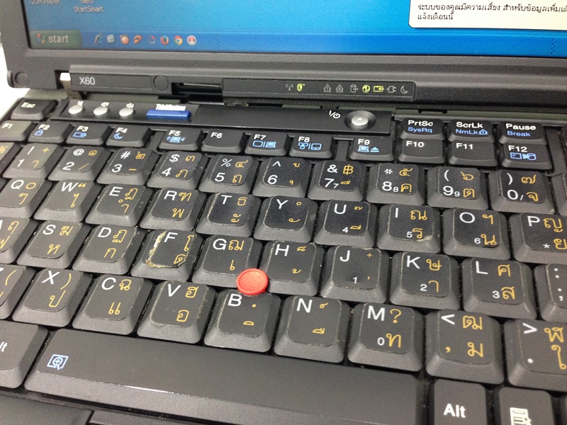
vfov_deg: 42.9
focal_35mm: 33
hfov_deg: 55.4
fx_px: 541
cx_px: 284
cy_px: 212
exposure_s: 1/20
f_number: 2.4
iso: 200
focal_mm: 4.12
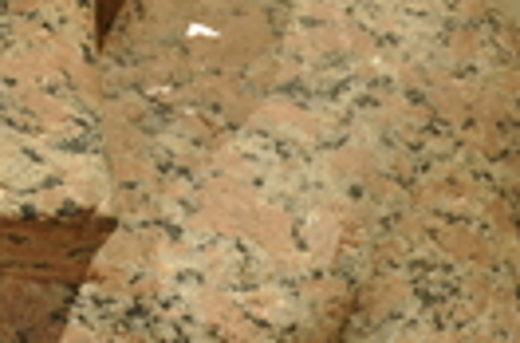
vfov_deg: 3.9
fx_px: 5052
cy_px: -221
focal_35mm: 351
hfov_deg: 5.9
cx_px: 16
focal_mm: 70
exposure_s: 1/40
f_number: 5
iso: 1000
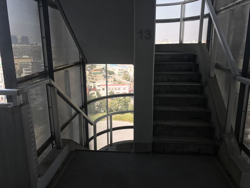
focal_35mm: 28
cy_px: 94
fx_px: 202
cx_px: 125
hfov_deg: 63.4
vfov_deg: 49.7
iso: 20
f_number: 1.8
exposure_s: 1/260
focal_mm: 3.99
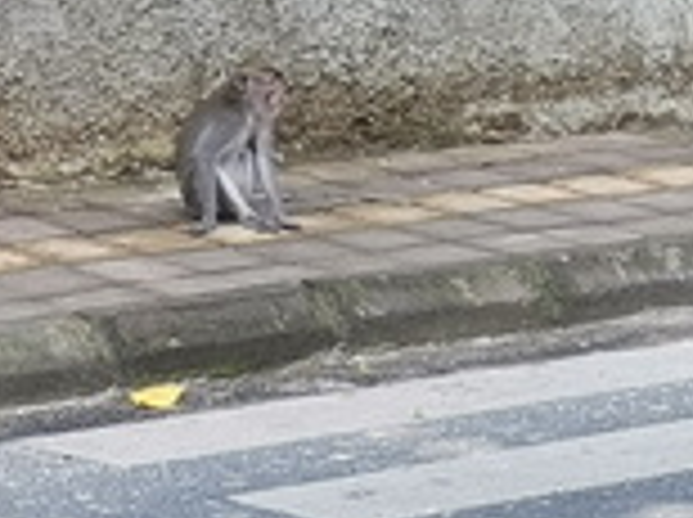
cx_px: -153
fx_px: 4018
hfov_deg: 9.7
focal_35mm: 201
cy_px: -604
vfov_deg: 7.0
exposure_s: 1/153
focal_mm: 4.75
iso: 50
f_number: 1.8
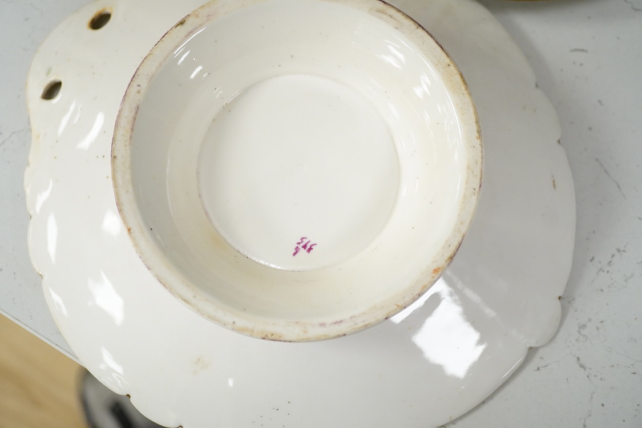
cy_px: 214
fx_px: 802
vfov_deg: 29.9
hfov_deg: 43.6
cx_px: 321
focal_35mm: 45
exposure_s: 1/250
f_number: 5
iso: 2500
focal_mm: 30
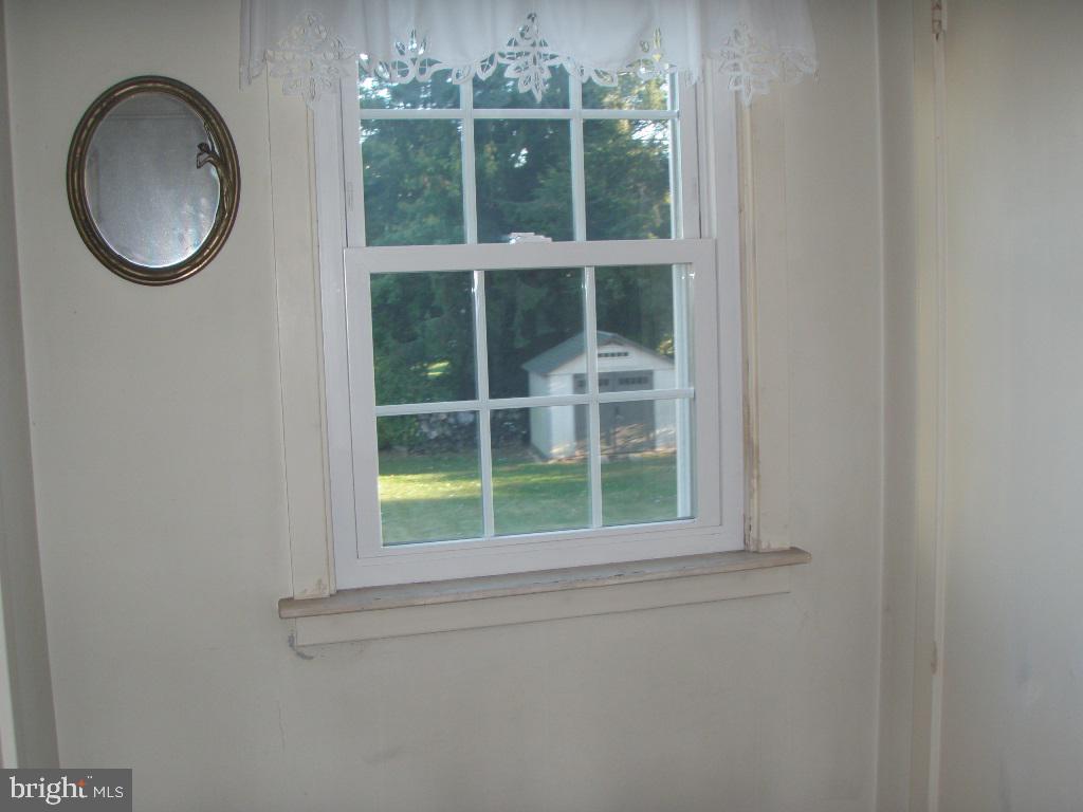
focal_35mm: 38
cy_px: 406
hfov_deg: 49.0
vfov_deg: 37.7
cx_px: 542
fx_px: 1189
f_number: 3.5
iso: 100
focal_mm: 6.7
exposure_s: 1/30
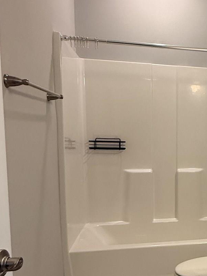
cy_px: 174
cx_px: 222
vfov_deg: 46.3
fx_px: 319
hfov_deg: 32.1
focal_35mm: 40
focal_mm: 2.22
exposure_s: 1/120
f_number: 2.2
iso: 200
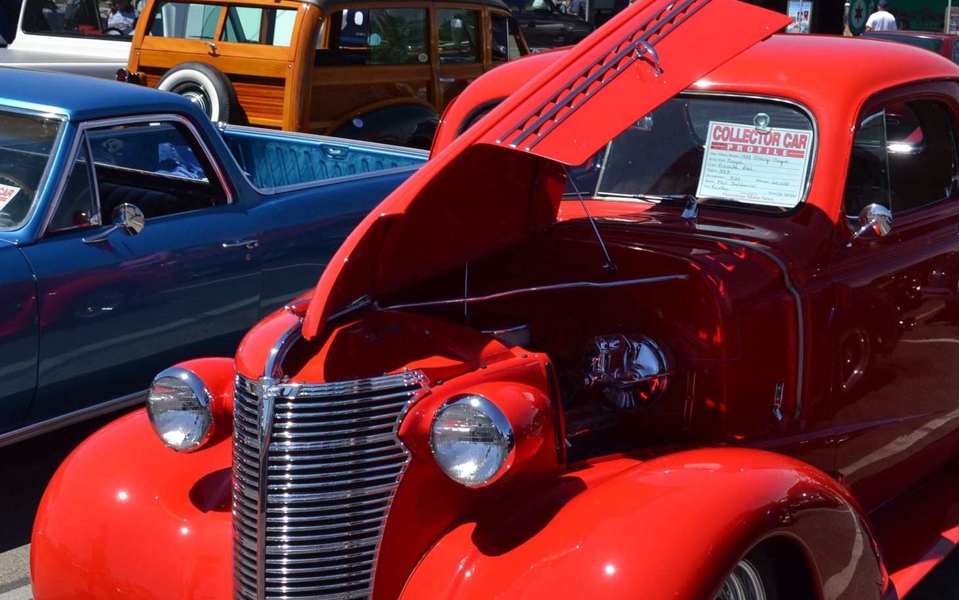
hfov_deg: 32.5
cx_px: 517
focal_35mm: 63
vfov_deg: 20.6
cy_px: 359
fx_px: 1647
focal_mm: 24
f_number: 8
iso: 100
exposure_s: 1/250
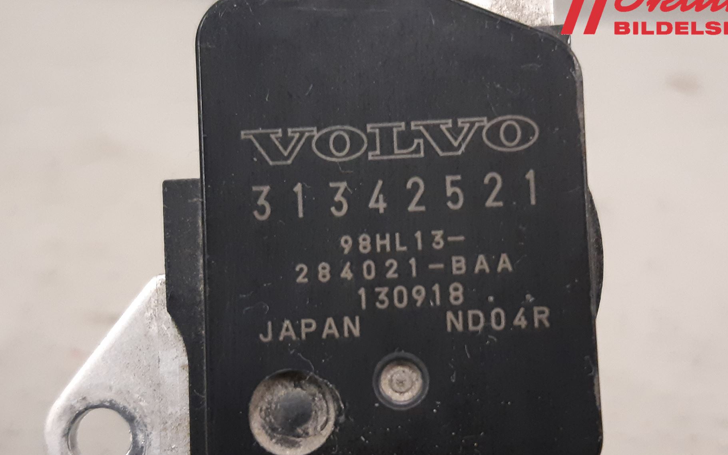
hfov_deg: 61.1
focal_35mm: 31
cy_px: 274
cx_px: 397
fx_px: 615
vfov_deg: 40.4
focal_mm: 3.93
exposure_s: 1/50
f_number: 1.7
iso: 250
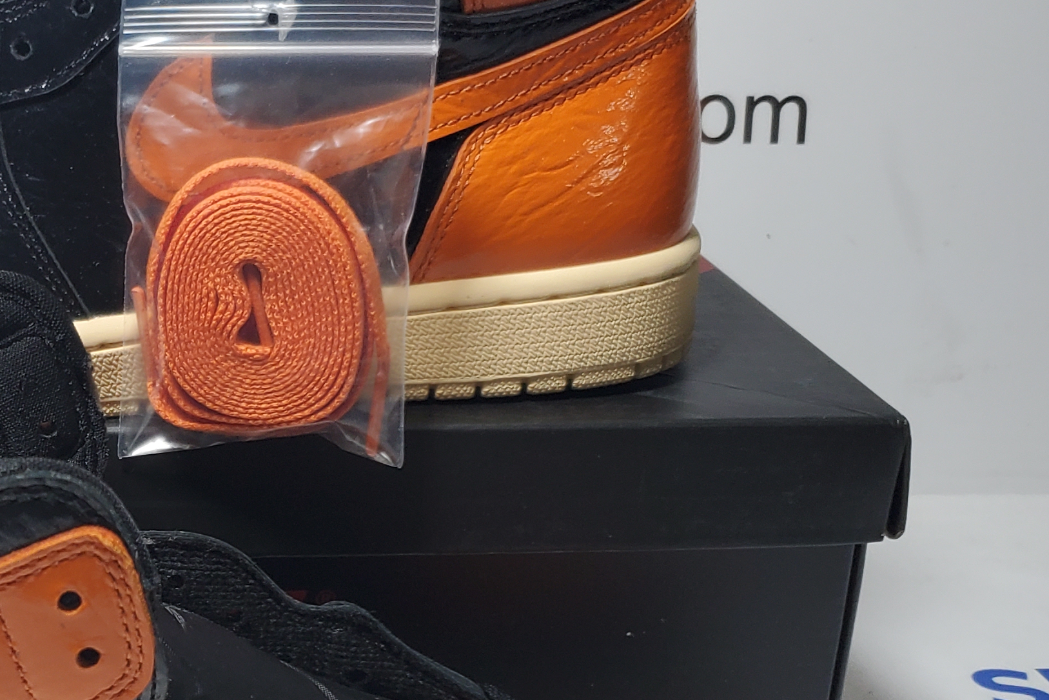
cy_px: 454
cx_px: 124
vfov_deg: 20.3
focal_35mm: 67
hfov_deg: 29.0
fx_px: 1952
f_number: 1.5
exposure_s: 1/334
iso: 50
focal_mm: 4.3
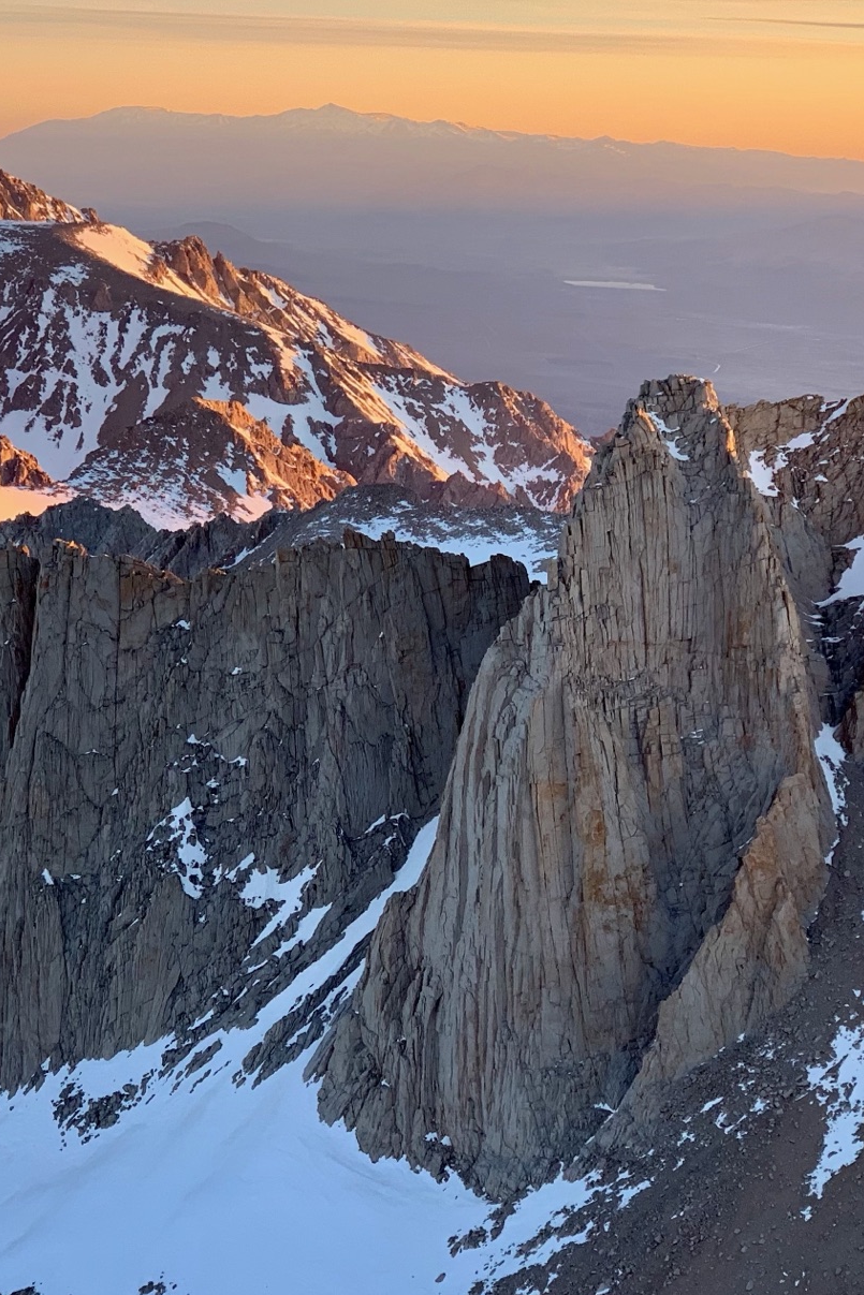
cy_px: 771
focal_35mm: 86
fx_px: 3095
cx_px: 357
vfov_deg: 23.6
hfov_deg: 15.9
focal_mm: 6
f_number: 2.4
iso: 32
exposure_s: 1/122
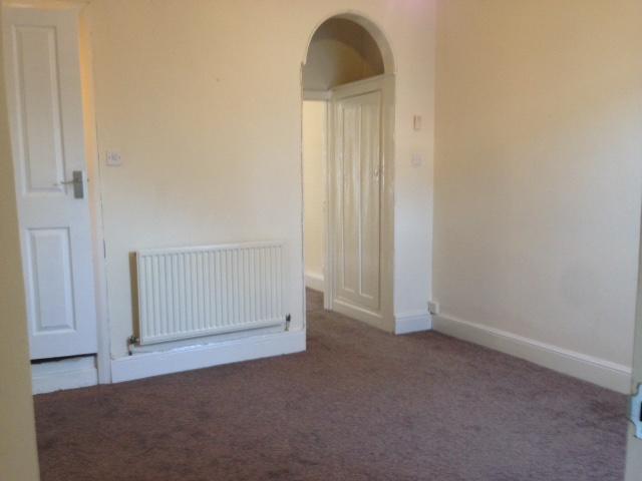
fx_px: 612
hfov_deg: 55.4
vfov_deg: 42.9
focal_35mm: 33
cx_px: 321
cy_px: 240
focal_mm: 4.12
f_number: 2.4
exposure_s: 1/20
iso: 125
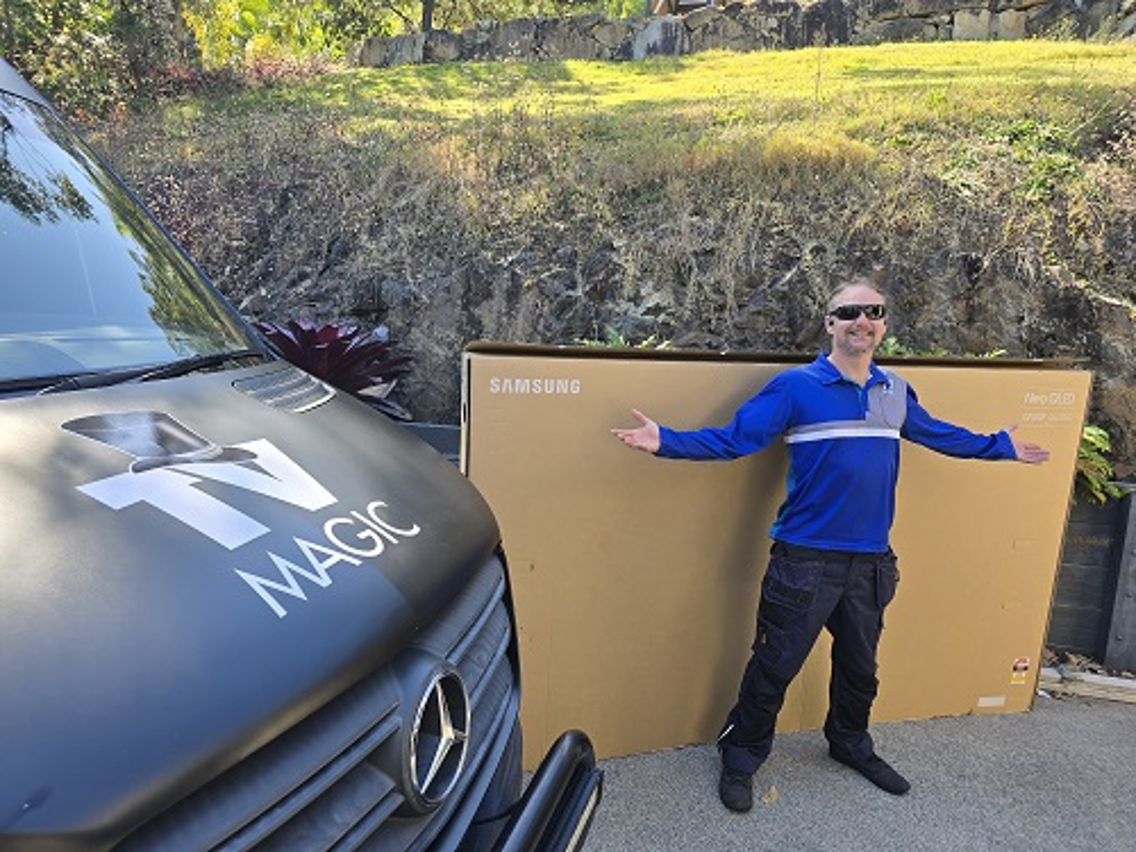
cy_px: 426
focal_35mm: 23
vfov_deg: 58.9
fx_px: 755
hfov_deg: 73.9
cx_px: 568
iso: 16
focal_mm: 6.3
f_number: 1.7
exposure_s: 1/180
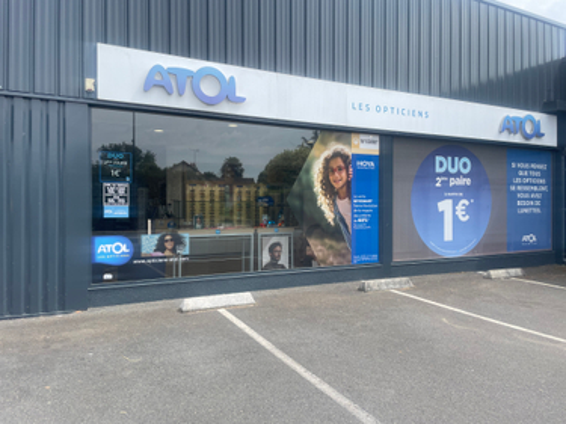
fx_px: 425
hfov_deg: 67.3
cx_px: 283
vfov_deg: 53.0
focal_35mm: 26
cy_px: 212
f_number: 1.6
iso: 32
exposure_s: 1/1689
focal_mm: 4.2
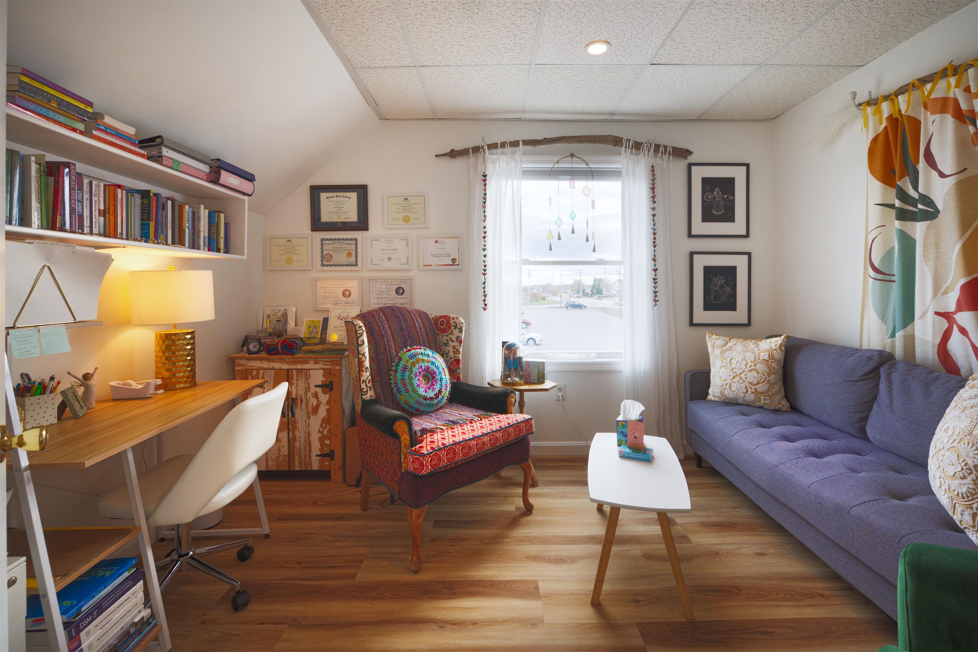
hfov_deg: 100.4
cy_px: 326
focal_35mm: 15
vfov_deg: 77.3
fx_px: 407
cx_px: 489
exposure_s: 1/13
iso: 250
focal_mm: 15
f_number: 7.1
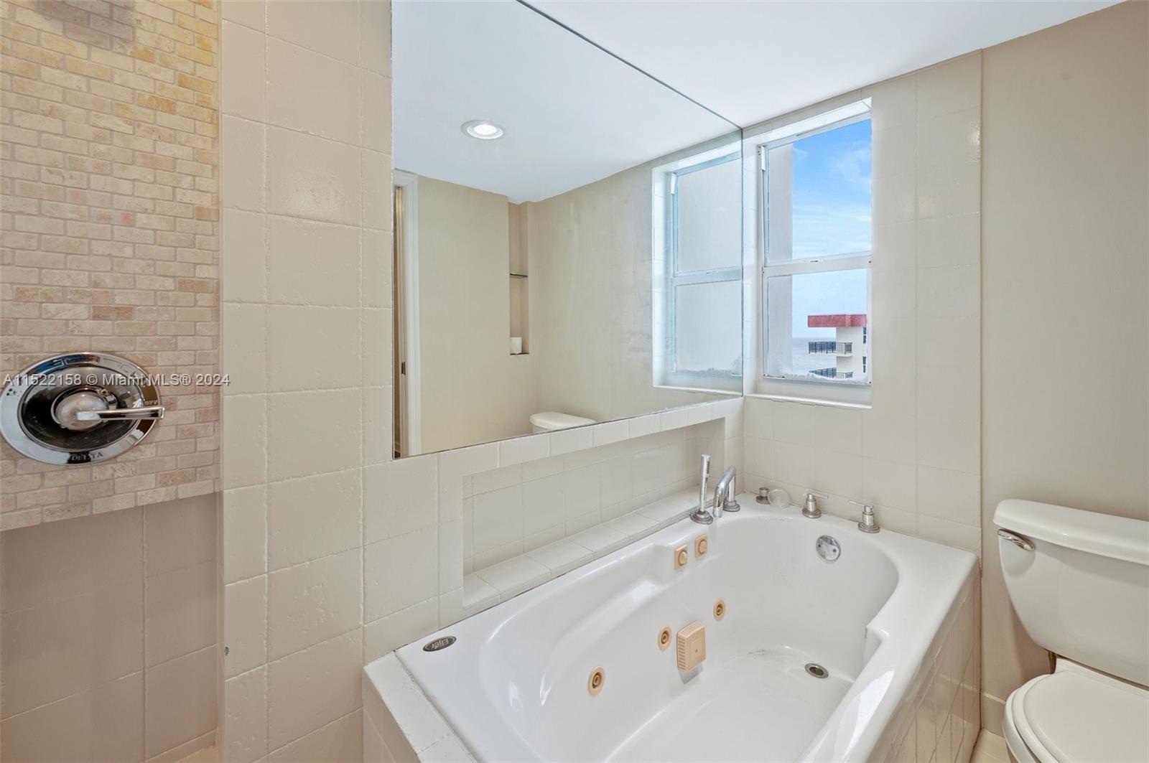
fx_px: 446
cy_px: 382
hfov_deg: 104.3
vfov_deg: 81.1
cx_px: 574
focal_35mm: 14
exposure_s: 1/8
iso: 200
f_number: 8
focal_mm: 14
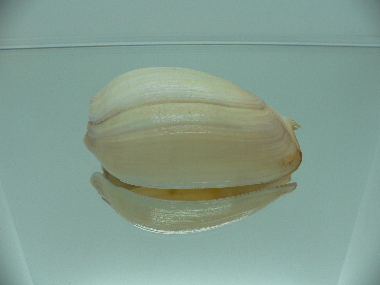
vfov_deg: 40.7
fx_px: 384
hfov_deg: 52.6
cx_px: 190
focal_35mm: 35
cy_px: 142
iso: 80
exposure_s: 1/80
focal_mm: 4.6
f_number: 2.8
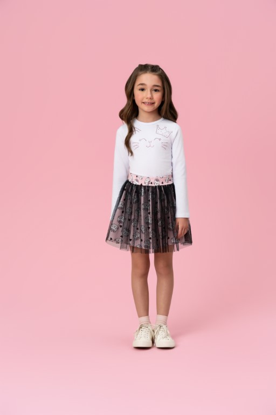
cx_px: 138
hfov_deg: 19.2
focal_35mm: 71
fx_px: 816
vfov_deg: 28.5
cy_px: 208
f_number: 6.3
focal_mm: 71
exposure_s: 1/125
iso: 100
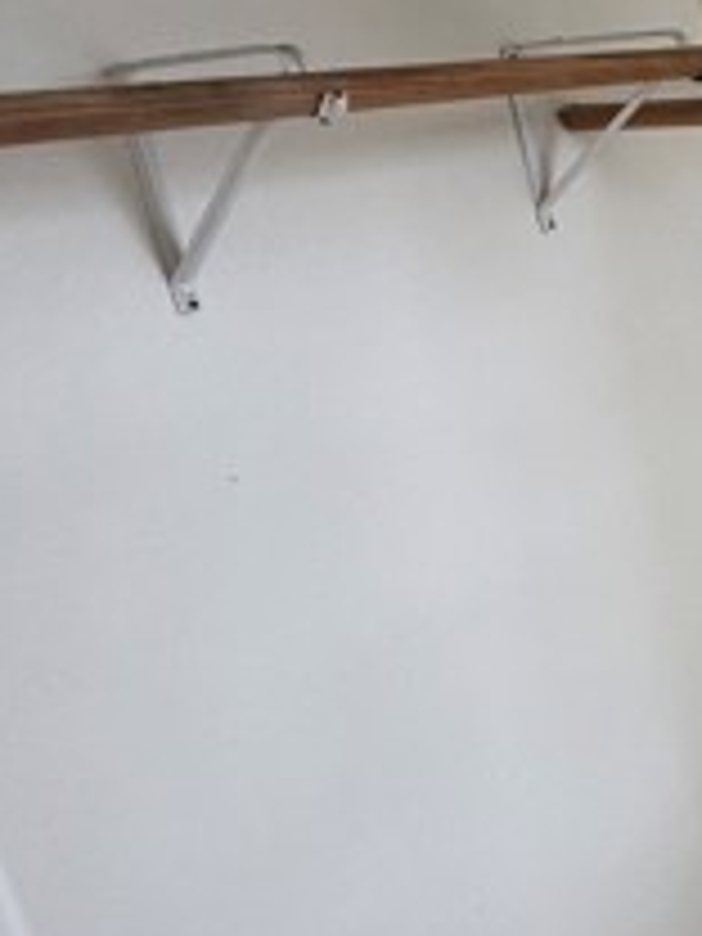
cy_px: 418
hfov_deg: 25.8
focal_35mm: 43
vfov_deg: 43.8
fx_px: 1163
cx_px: 1030
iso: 125
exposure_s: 1/120
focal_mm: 2.22
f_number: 2.2
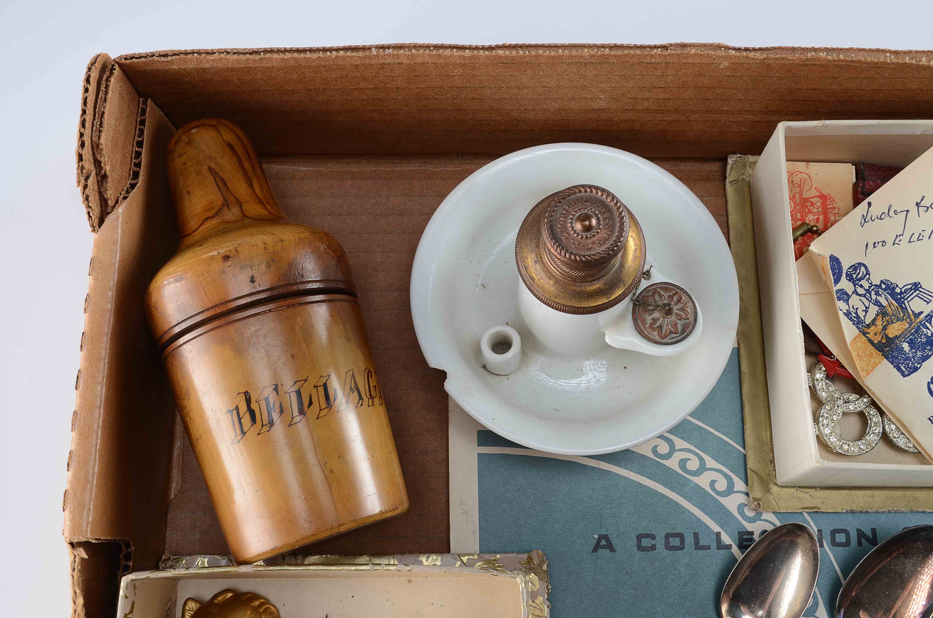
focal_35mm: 39
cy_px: 309
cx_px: 466
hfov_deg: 49.6
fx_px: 1009
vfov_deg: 34.1
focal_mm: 26
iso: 100
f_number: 10
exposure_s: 1/80
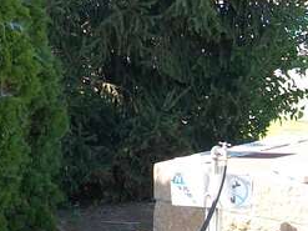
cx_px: 71
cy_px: 96
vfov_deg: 13.2
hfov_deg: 17.5
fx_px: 996
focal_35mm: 112
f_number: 2.7
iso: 80
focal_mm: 6
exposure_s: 1/200
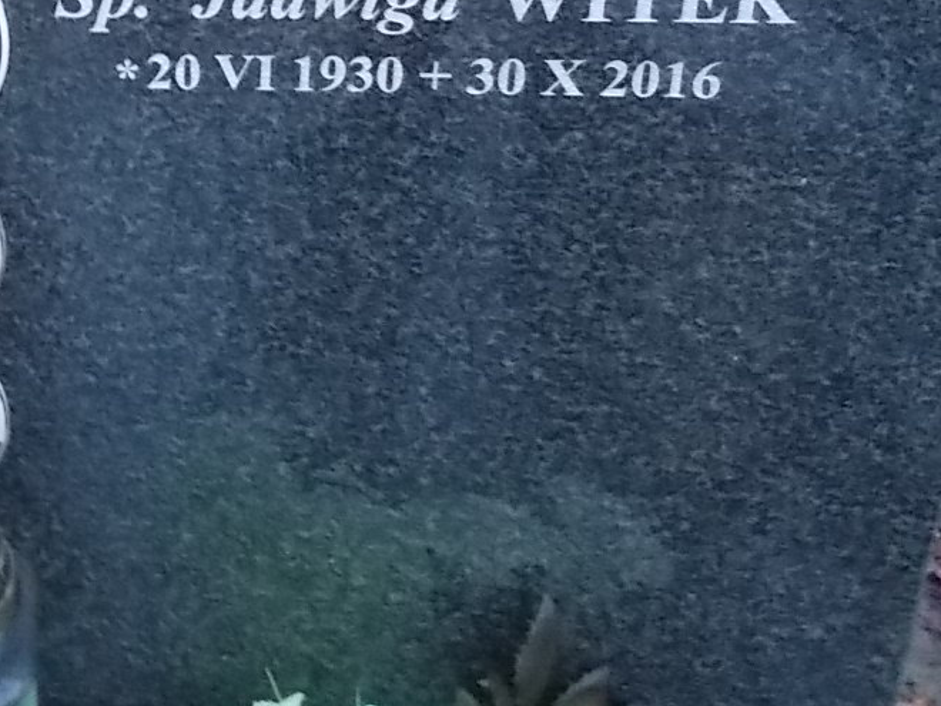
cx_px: -188
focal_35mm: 63
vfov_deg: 22.4
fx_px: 1713
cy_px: 10
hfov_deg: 27.1
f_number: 3.2
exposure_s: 1/40
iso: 400
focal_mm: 4.6
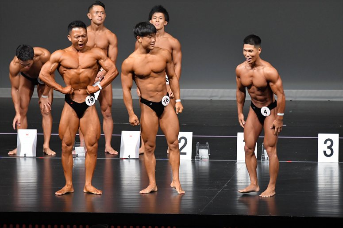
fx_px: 2714
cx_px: 172
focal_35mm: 285
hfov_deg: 7.2
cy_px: 114
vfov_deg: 4.8
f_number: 5.6
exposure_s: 1/400
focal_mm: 190
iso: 4000
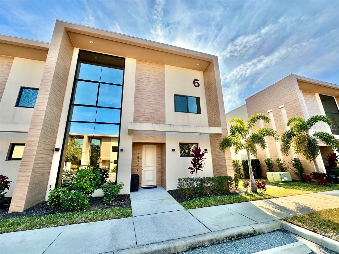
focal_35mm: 14
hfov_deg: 102.1
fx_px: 137
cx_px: 170
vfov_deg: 85.7
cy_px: 127
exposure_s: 1/1473
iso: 40
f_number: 2.2
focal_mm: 2.22
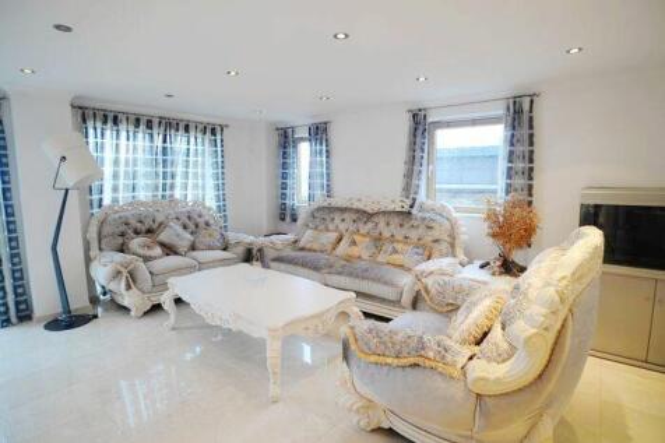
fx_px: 332
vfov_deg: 67.3
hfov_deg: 90.0
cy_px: 222
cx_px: 332
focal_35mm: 18
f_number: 3.5
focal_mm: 18
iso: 100
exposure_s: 1/6
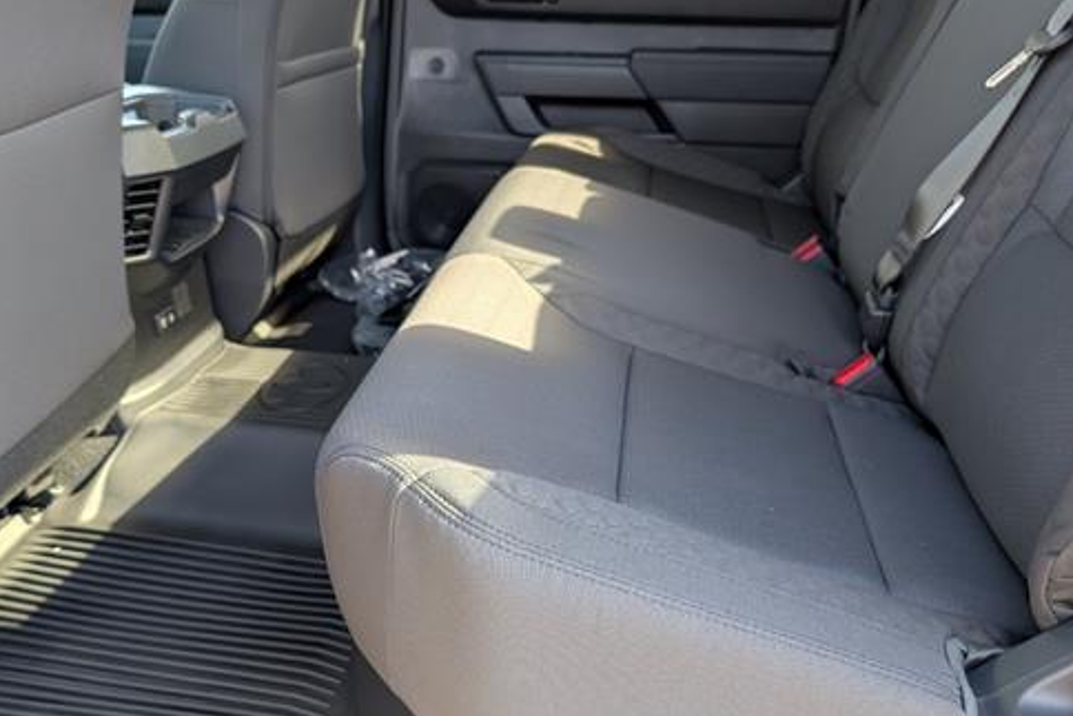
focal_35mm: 33
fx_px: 984
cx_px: 454
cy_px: 454
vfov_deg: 39.7
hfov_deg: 57.0
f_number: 1.68
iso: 132
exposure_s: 1/135
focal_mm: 6.9
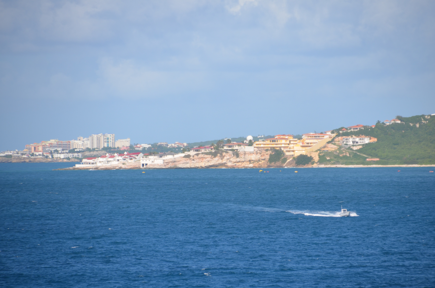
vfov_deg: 4.1
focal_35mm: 330
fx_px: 3979
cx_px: 218
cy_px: 144
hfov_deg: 6.3
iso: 200
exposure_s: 1/800
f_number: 8
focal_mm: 220
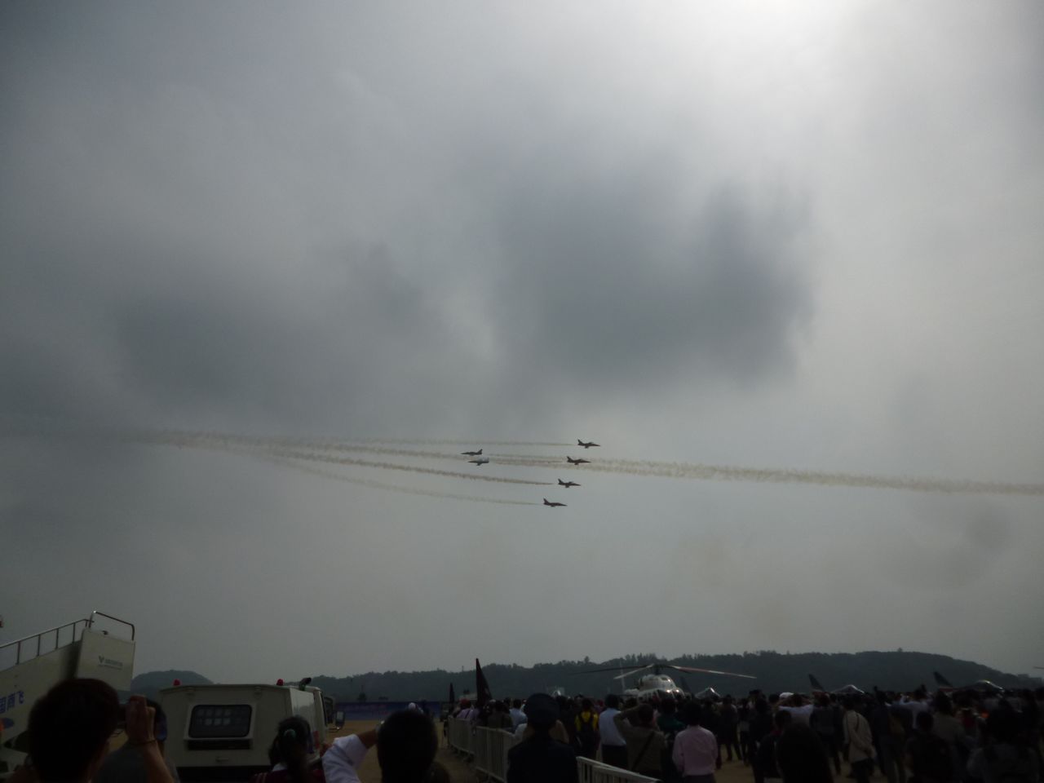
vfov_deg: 49.7
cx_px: 522
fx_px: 844
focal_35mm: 28
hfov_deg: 63.4
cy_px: 392
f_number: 9
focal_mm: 5
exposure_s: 1/1000
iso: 100
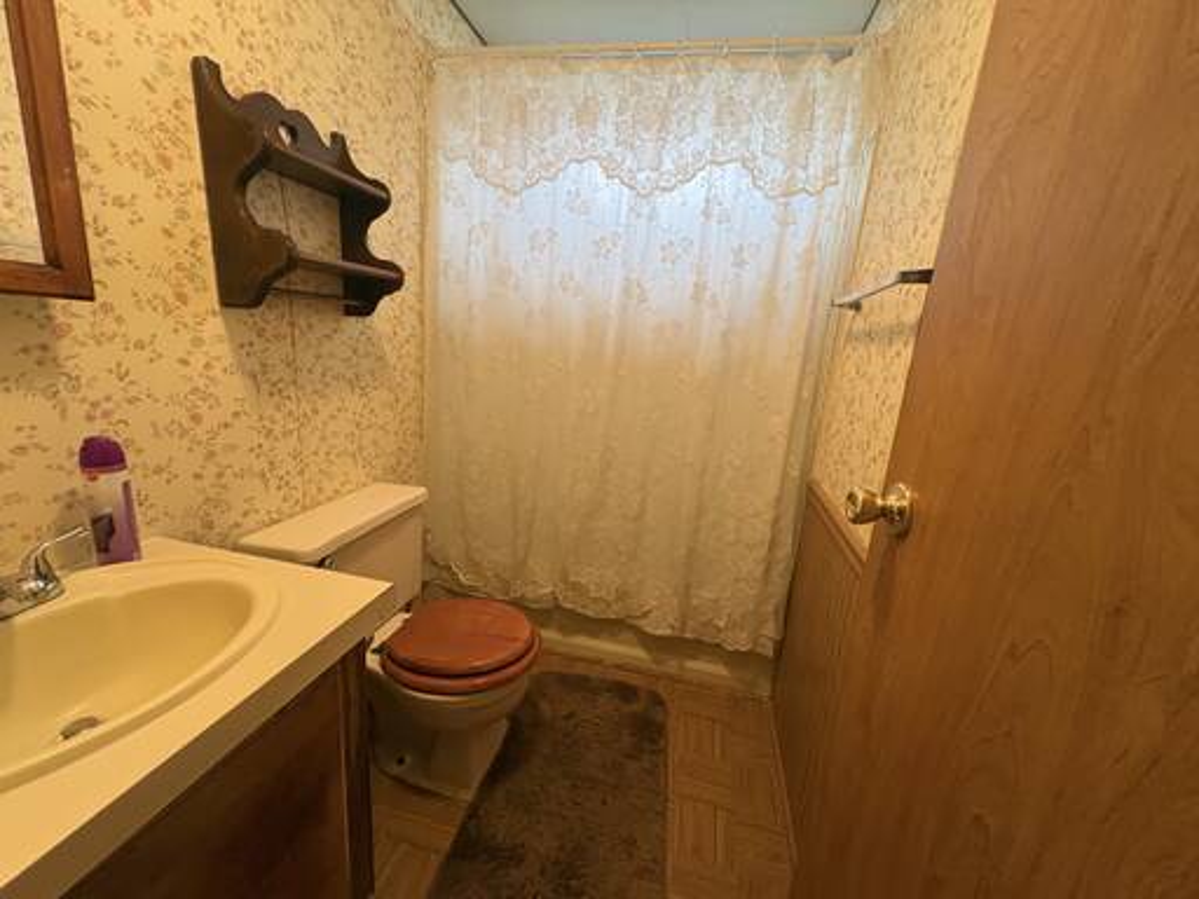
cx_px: 600
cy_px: 450
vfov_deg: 85.7
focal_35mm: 14
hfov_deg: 102.1
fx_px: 485
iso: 320
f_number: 2.2
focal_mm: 2.22
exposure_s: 1/60
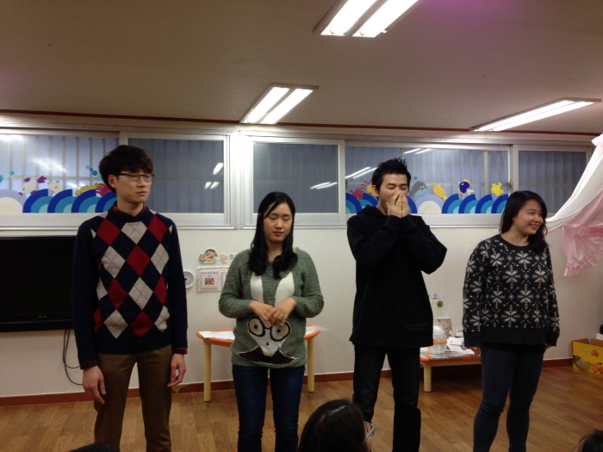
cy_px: 226
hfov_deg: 55.4
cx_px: 302
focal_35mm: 33
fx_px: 575
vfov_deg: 42.9
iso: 64
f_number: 2.4
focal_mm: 4.13
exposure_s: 1/20
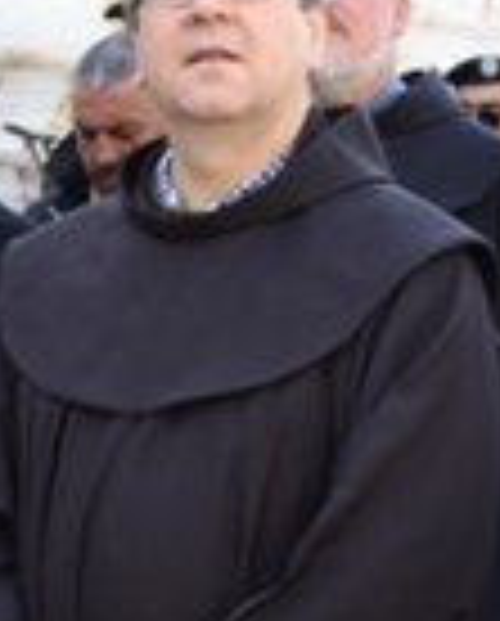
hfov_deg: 9.3
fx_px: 3079
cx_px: 338
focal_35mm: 167
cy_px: 592
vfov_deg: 11.4
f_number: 5.6
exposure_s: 1/125
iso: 320
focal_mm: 24
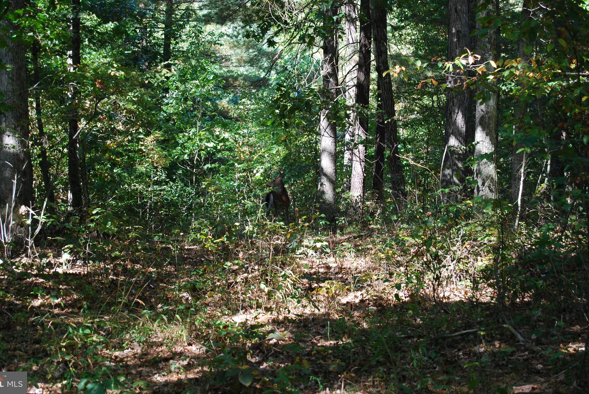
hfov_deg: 22.7
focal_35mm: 90
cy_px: 180
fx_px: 1466
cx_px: 277
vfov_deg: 15.3
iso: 280
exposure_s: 1/60
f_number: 5.6
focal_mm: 55
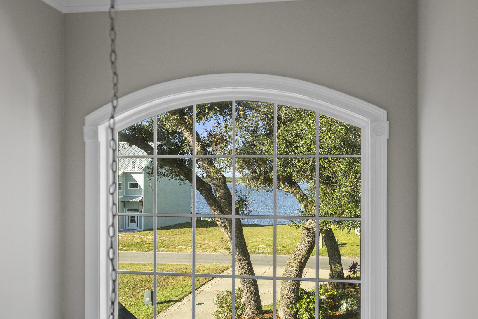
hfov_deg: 43.6
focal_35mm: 45
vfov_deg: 29.8
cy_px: 182
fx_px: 597
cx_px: 219
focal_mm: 24
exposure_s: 1/100
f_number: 2.8
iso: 500
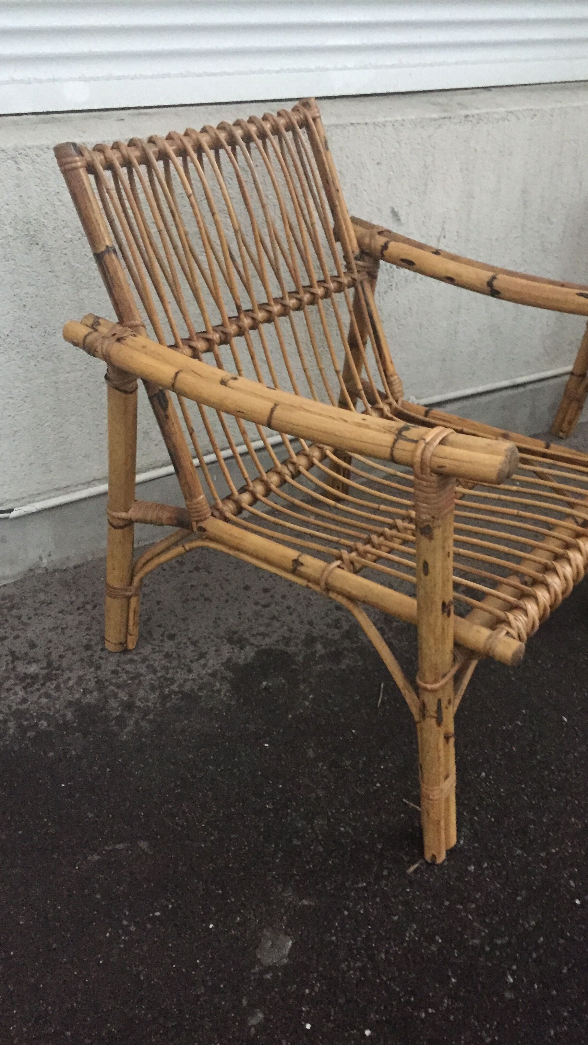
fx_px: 887
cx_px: 348
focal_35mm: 32
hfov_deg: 36.6
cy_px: 529
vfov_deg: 61.0
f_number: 2.2
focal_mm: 4.15
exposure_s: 1/17
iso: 400
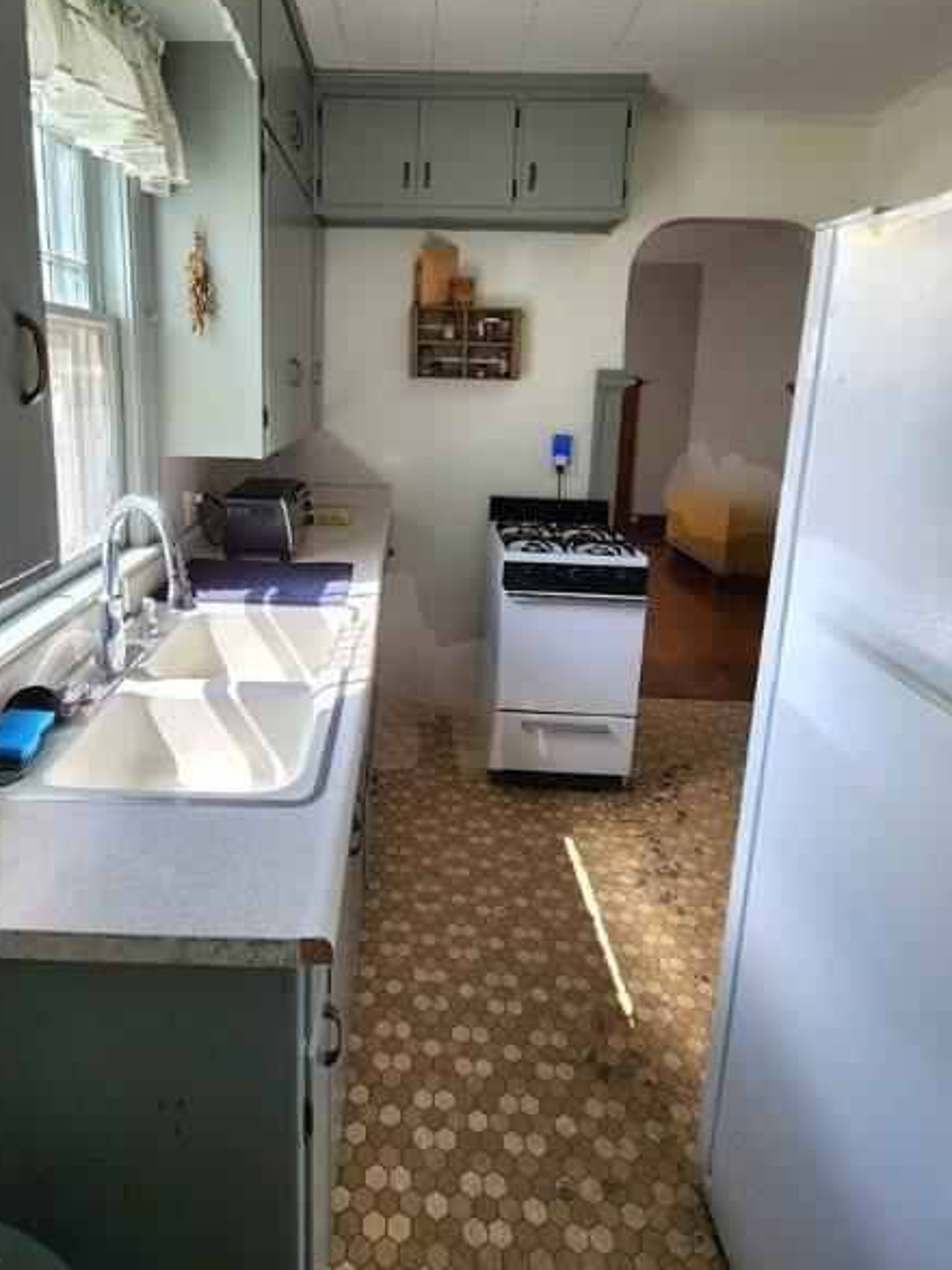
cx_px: 400
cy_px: 491
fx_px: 624
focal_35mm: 17
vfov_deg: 89.5
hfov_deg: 74.2
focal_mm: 2.2
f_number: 2.2
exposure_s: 1/120
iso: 64
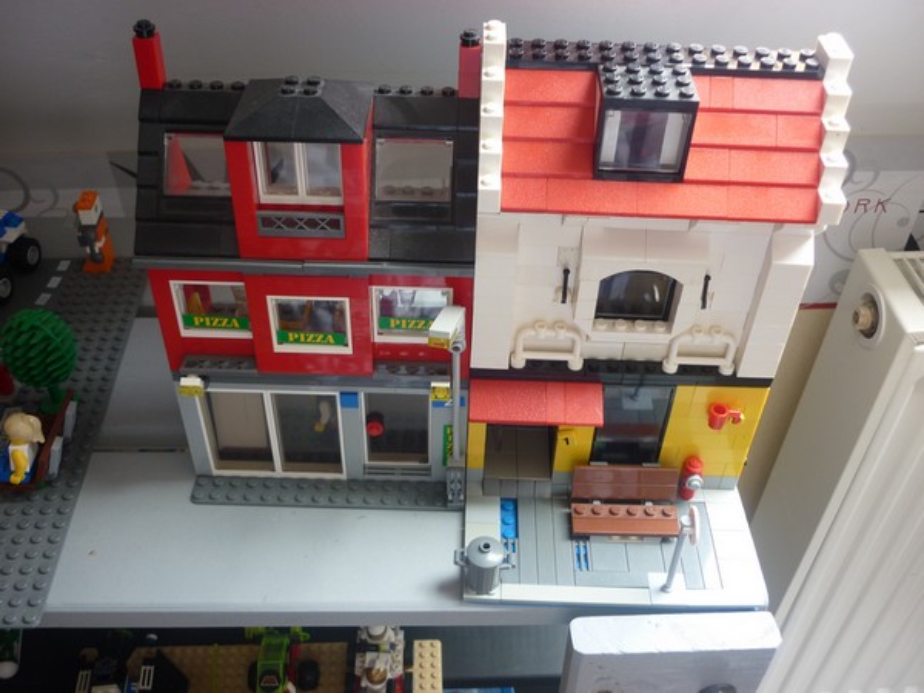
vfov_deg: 42.9
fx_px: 881
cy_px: 346
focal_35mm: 33
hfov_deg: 55.4
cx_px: 462
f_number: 2.8
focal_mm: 5.5
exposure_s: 1/30
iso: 80
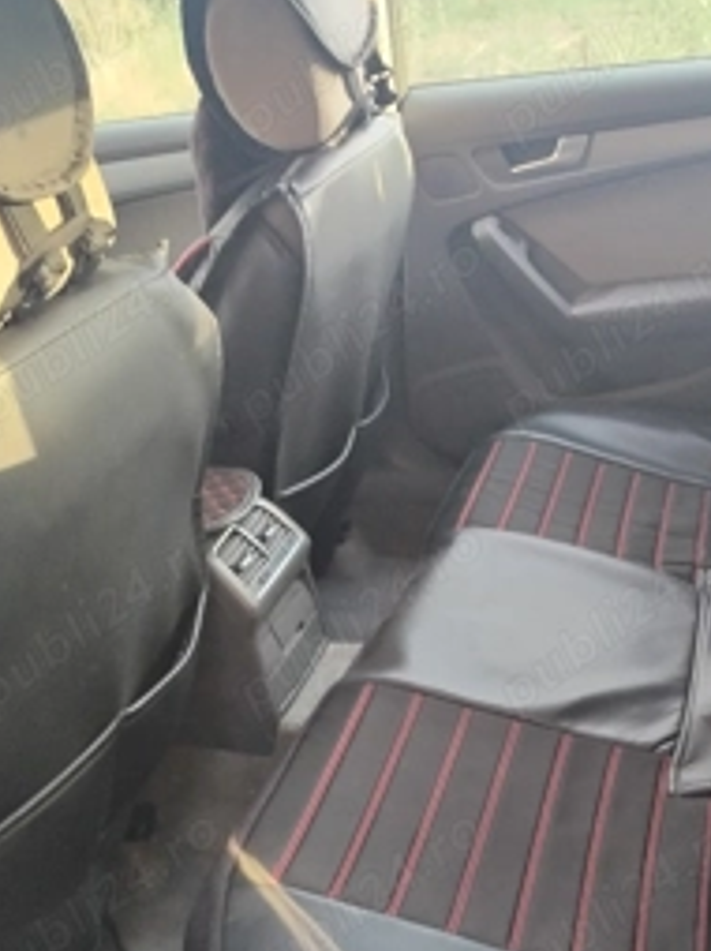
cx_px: 490
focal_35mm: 41
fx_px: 1125
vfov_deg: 44.7
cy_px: 681
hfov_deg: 34.7
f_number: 1.8
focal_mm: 4.75
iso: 379
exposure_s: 1/33.3
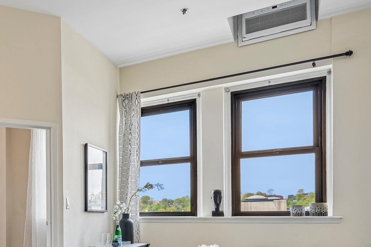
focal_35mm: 37
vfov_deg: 34.2
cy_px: 218
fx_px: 381
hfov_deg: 42.3
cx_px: -26
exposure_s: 1/30
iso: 400
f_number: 8
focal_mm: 16
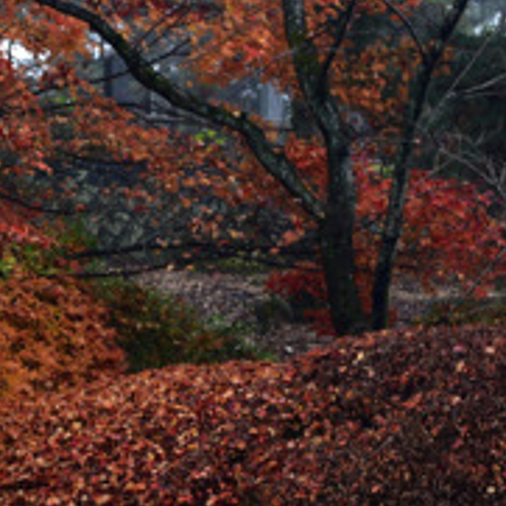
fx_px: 2778
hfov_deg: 10.0
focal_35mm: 168
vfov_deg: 10.3
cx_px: -321
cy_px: 563
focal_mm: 35
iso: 200
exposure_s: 1/40
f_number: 4
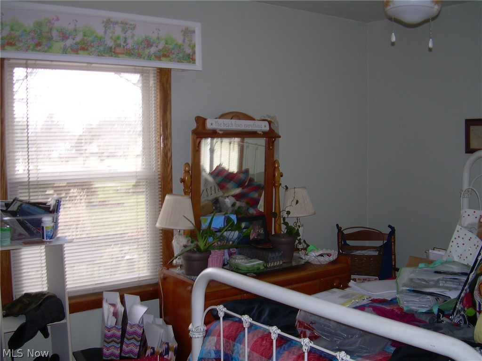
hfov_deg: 49.0
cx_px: 241
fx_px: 529
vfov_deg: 37.7
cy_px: 180
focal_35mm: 38
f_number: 2.8
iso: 50
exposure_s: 1/30
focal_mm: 6.3
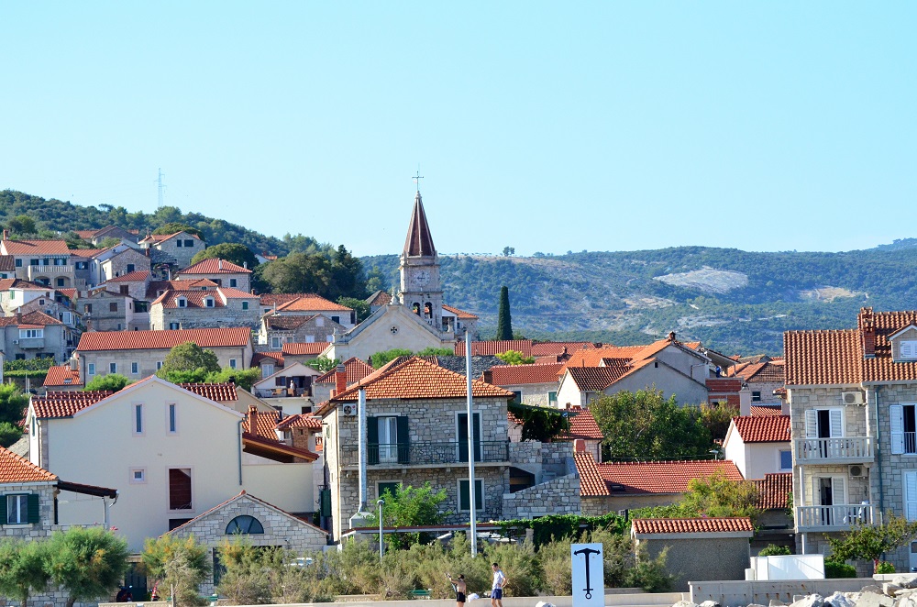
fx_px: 4270
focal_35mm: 168
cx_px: 458
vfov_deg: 8.1
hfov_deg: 12.3
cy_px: 304
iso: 2000
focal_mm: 112
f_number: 5.6
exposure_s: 1/6400
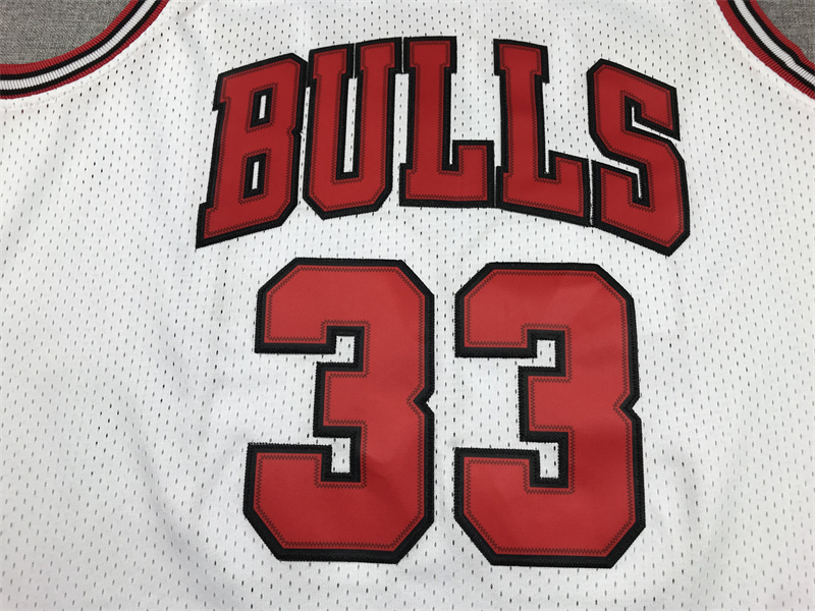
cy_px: 306
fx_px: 659
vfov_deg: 49.7
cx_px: 408
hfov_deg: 63.4
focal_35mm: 28
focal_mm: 3.99
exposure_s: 1/102
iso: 20
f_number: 1.8
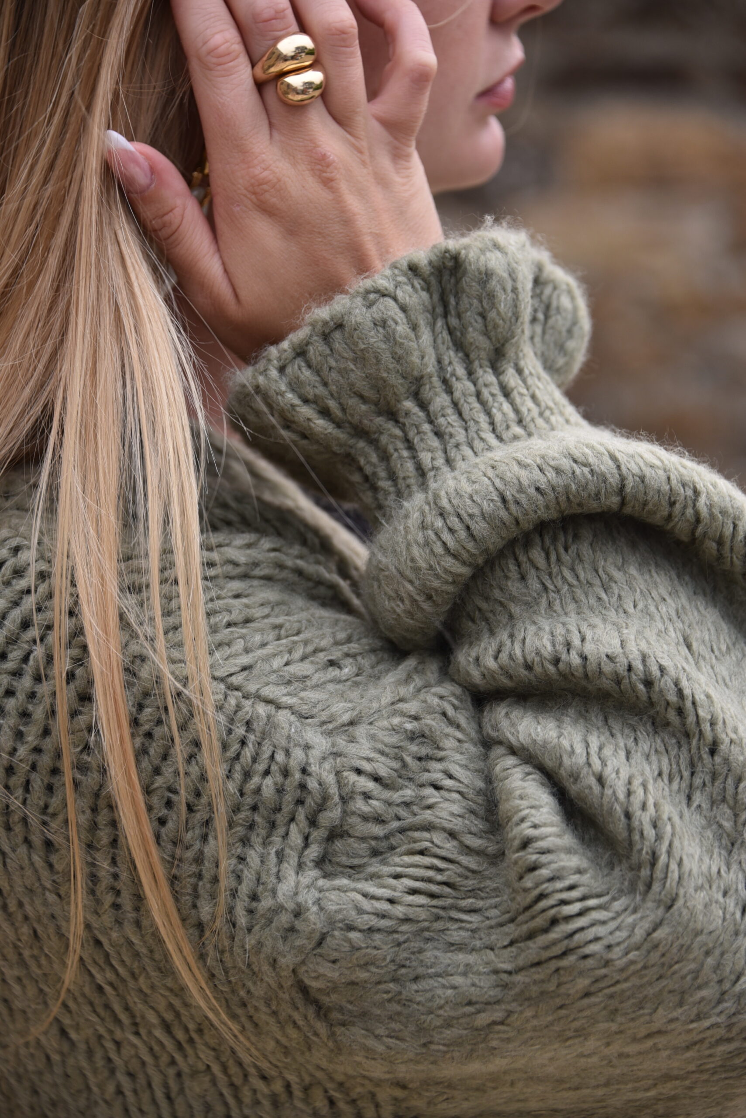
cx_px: 373
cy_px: 559
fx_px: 4192
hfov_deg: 10.2
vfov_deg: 15.2
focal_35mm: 135
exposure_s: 1/500
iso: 280
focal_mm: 135
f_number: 5.6
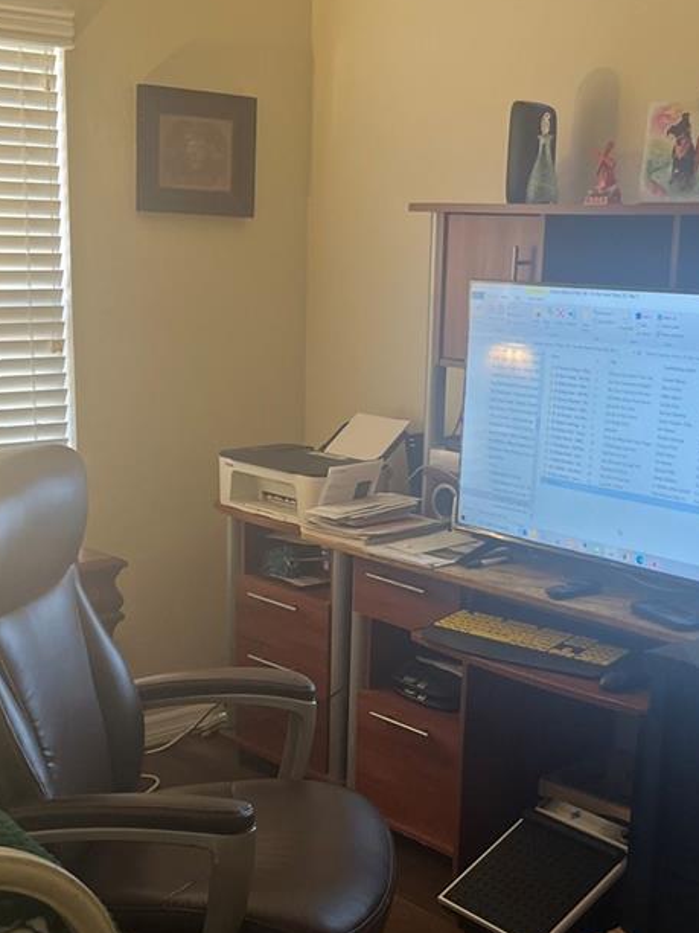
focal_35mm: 51
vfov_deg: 37.2
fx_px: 1373
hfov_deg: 28.6
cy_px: 599
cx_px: 334
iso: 250
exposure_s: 1/60
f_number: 1.6
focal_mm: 5.1
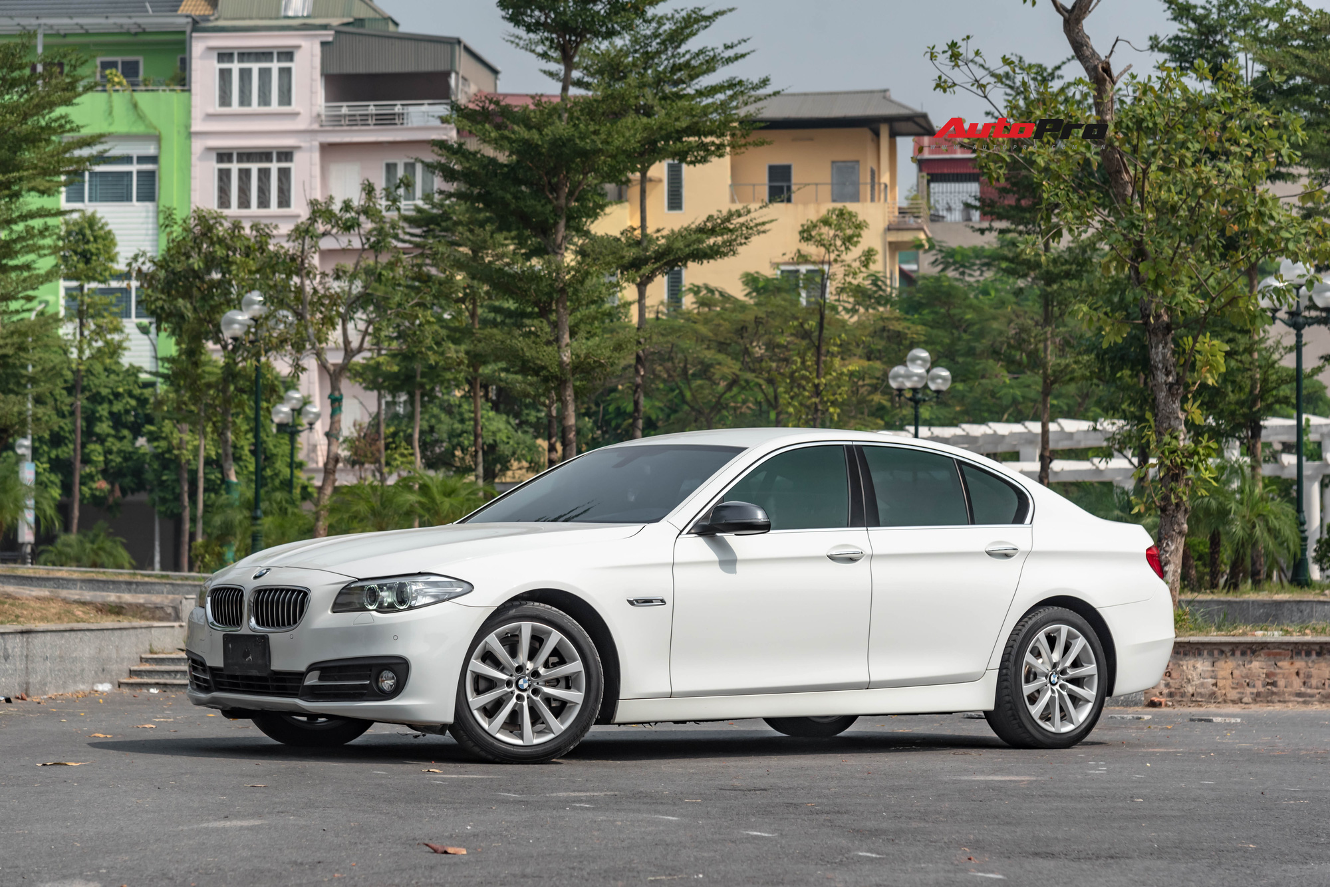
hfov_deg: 23.6
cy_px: 444
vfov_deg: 15.9
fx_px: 3178
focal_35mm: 86
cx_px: 665
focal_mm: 86
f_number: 5.6
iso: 250
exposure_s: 1/1250
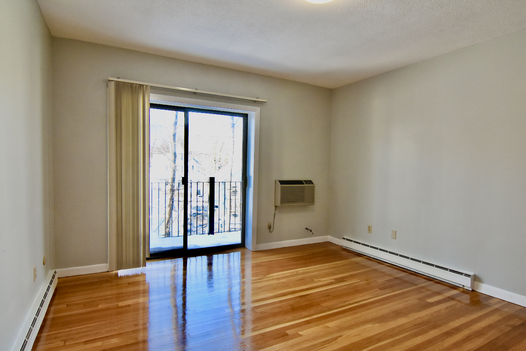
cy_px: 176
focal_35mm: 20
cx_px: 263
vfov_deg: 63.2
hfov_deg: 85.4
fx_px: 285
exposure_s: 1/160
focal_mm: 13
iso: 800
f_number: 6.3
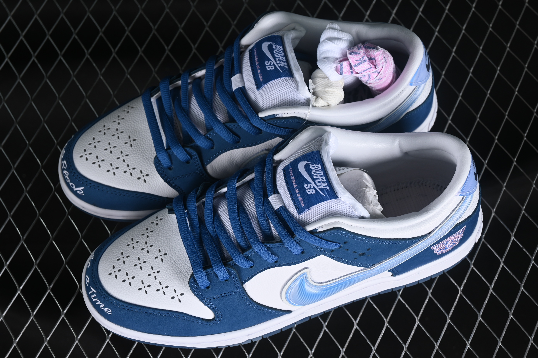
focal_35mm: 75
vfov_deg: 18.2
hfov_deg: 27.0
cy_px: 179
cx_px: 269
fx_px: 1121
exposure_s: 1/60
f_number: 7.1
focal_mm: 50
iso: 160
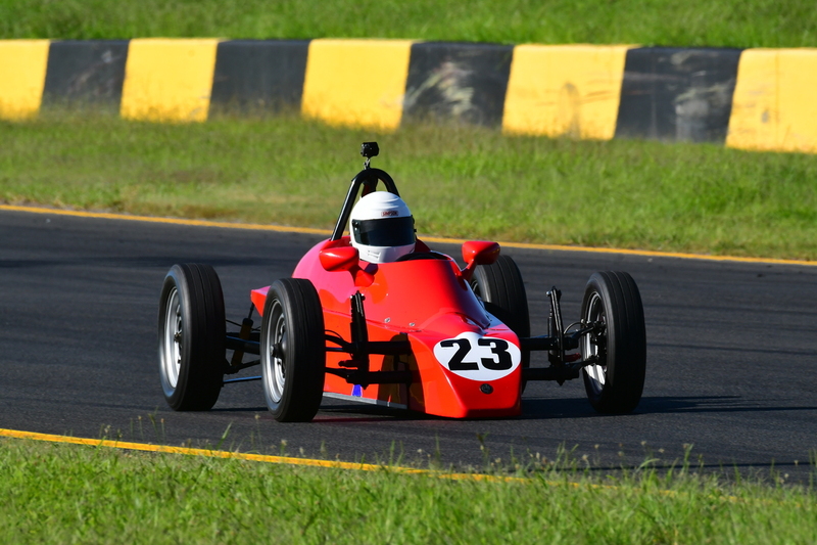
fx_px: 17016
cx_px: 408
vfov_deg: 1.8
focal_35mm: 750
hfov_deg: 2.8
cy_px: 272
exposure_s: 1/640
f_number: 13
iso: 500
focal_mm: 500
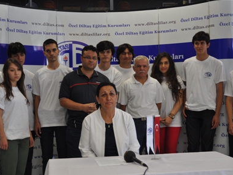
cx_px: 99
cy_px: 85
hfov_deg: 33.7
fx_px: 384
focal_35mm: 57
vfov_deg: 25.7
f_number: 4.5
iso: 400
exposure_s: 1/80
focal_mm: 34
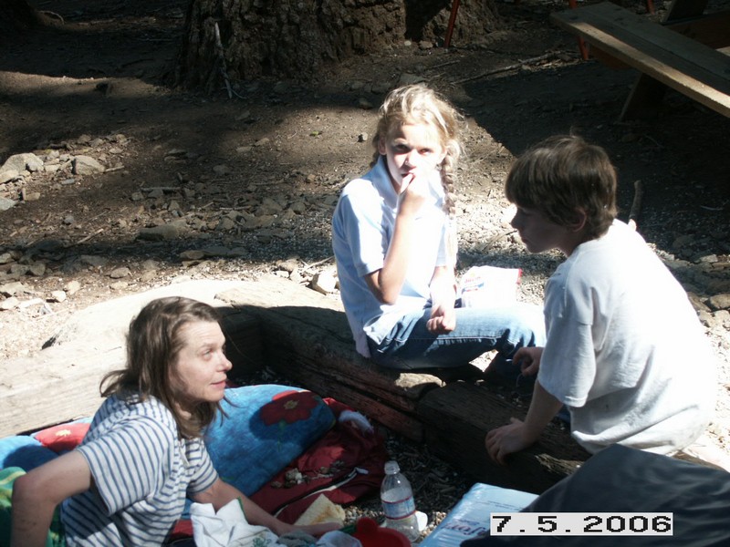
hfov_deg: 24.7
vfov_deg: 18.7
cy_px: 274
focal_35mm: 79
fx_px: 1666
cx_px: 365
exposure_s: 1/250
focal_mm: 19.62
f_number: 3.5
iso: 100
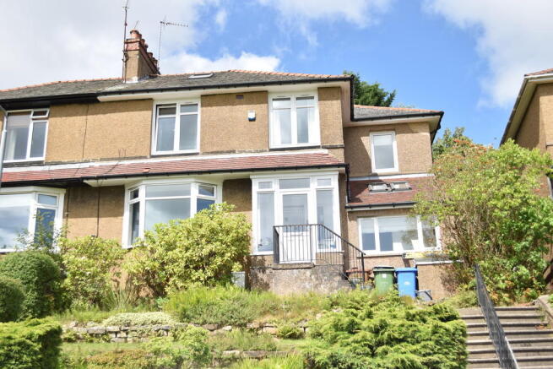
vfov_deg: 34.2
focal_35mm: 39
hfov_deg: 49.5
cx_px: 276
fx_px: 599
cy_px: 184
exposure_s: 1/500
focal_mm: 26
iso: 100
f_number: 4.2
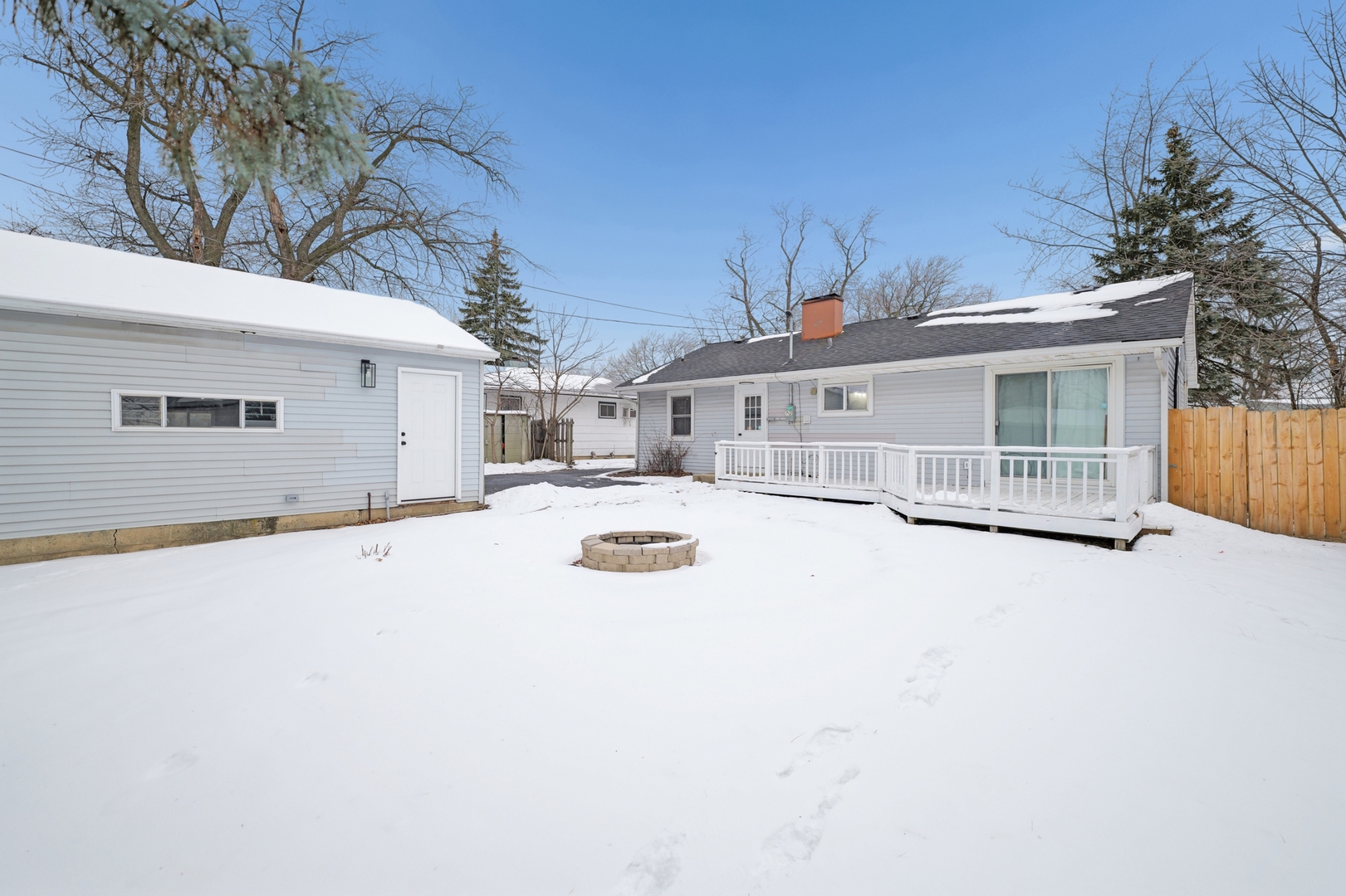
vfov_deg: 81.2
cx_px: 673
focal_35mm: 14
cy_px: 448
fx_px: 523
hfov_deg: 104.3
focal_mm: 14
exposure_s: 1/640
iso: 100
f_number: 2.8
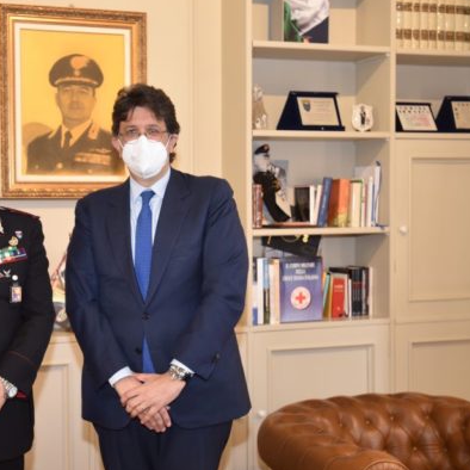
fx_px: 891
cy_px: 237
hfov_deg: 29.1
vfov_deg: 29.6
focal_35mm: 58
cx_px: 123
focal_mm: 35
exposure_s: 1/60
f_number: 3.5
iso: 800
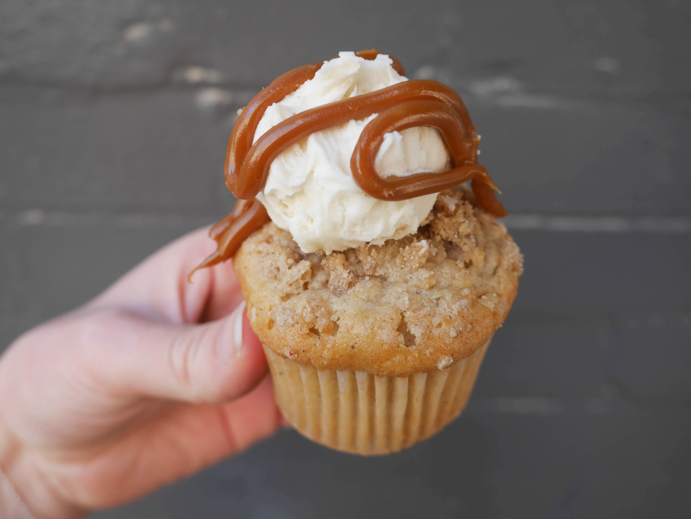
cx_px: 346
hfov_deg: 53.9
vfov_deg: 41.8
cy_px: 260
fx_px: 679
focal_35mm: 34
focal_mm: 17
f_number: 4
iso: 200
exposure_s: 1/100
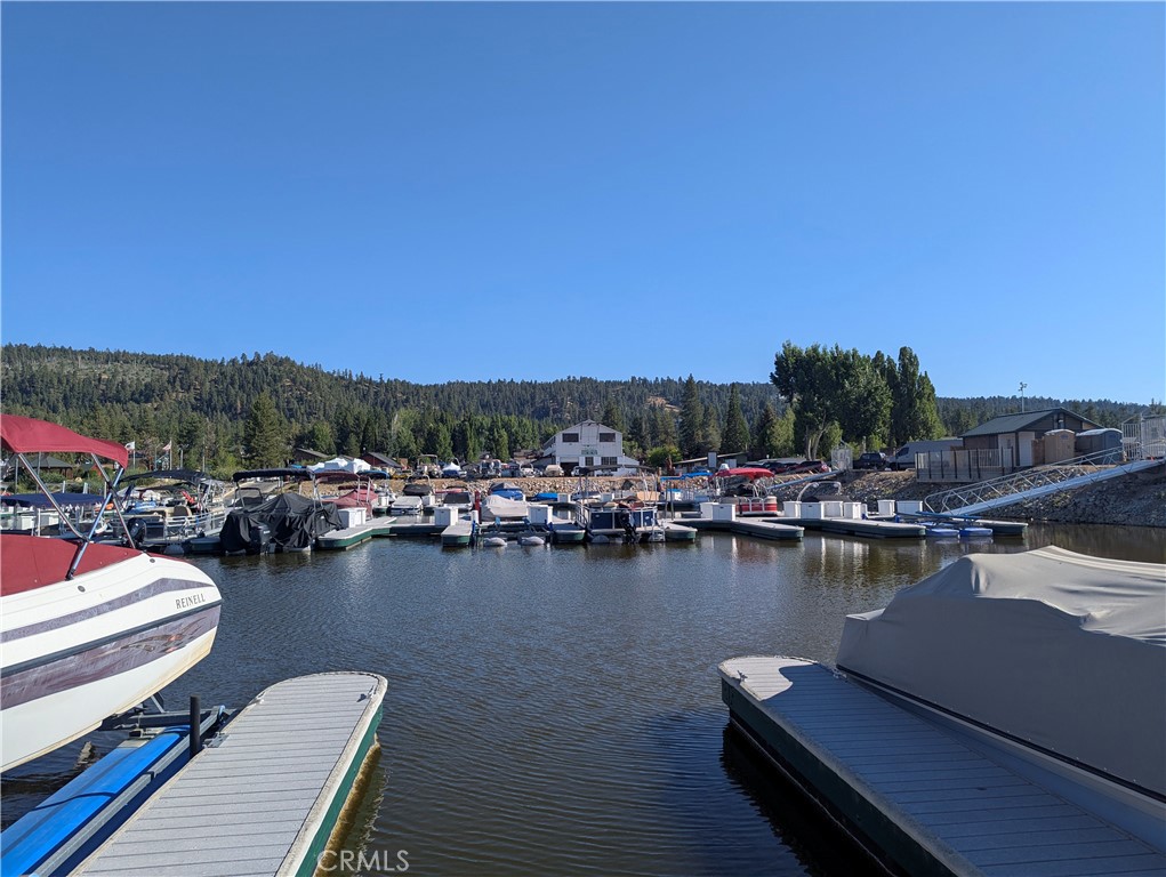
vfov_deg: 56.9
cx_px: 583
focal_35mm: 24
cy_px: 438
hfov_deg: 71.5
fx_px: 809
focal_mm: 6.81
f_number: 1.85
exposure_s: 1/2410
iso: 40
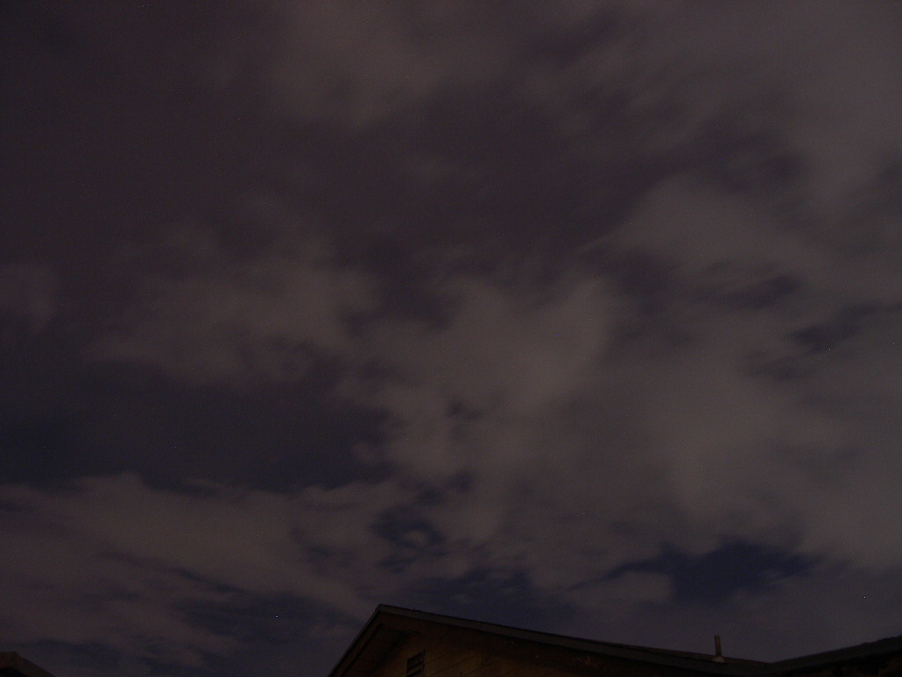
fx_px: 990
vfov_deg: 37.7
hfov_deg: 49.0
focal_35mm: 38
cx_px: 451
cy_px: 338
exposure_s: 8
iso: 100
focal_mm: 8
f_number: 2.8
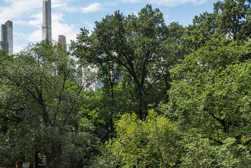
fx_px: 237
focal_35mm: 34
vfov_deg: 38.7
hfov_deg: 55.7
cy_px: 102
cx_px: 135
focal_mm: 19
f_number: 8
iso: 200
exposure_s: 1/500
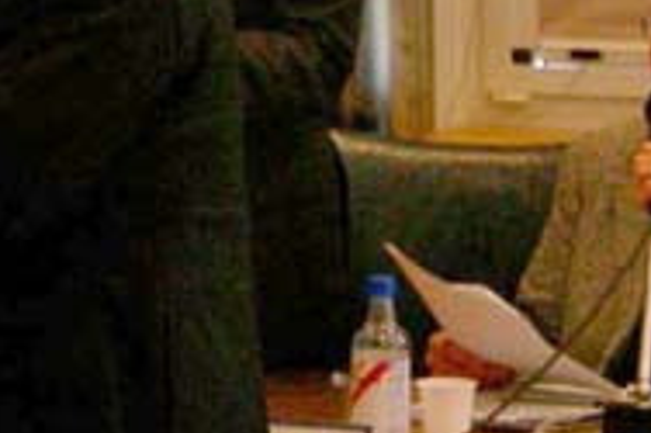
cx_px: -175
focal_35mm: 256
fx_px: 4625
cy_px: -258
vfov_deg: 5.3
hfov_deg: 8.0
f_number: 3.7
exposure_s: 1/60
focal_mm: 14.9
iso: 200
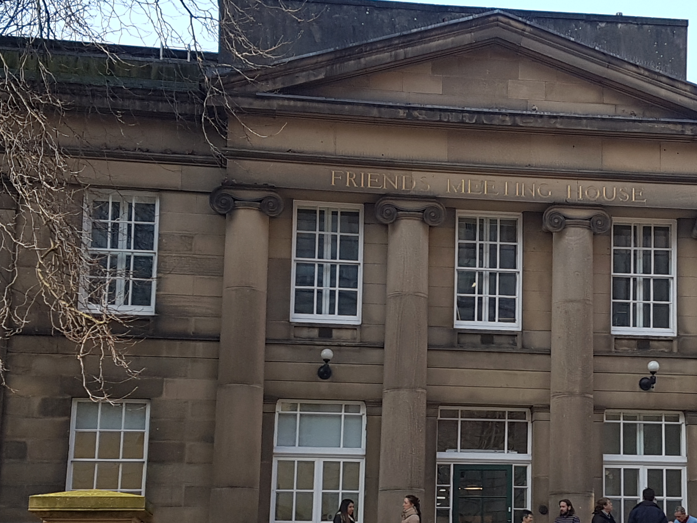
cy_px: 352
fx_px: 745
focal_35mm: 37
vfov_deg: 38.2
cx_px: 450
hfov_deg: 49.5
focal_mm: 4.2
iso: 40
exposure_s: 1/548
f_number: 1.7
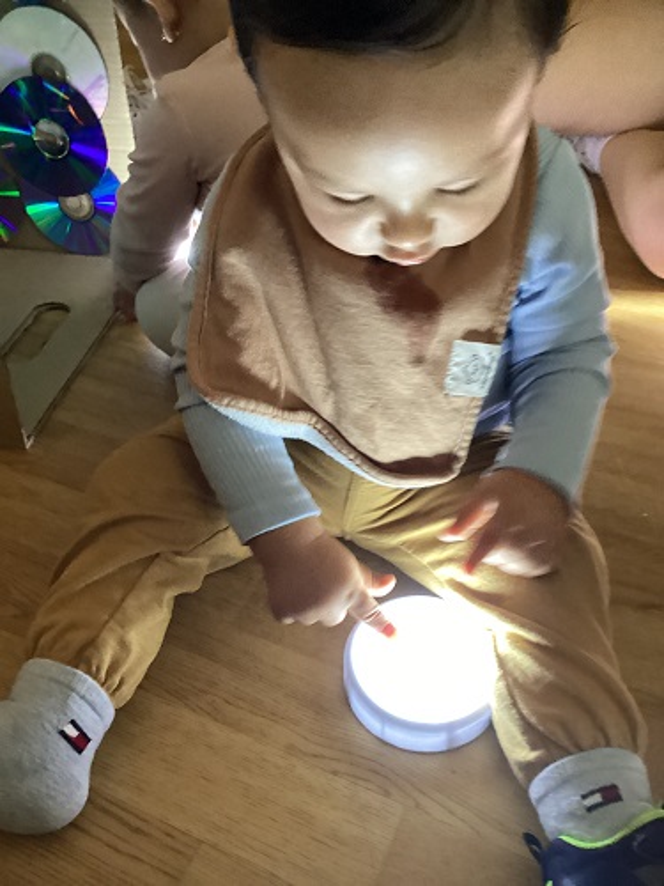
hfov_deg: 45.4
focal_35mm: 31
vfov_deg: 58.4
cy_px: 443
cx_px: 332
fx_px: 793
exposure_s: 1/30
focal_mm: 3.3
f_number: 2.4
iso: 400
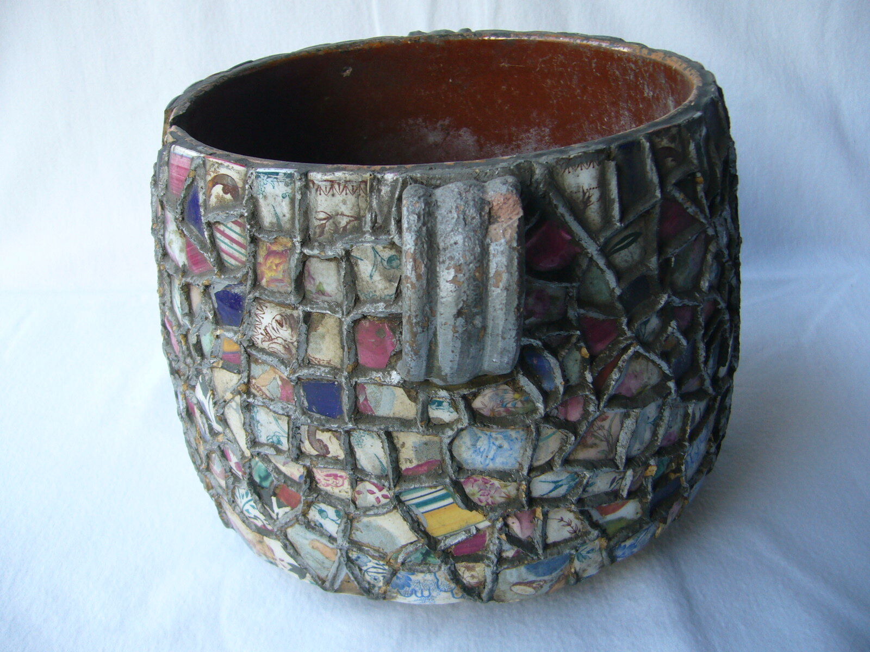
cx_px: 435
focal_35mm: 35
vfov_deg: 40.7
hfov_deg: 52.6
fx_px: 880
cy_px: 326
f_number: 2.8
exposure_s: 1/30
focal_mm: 5.8
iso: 80
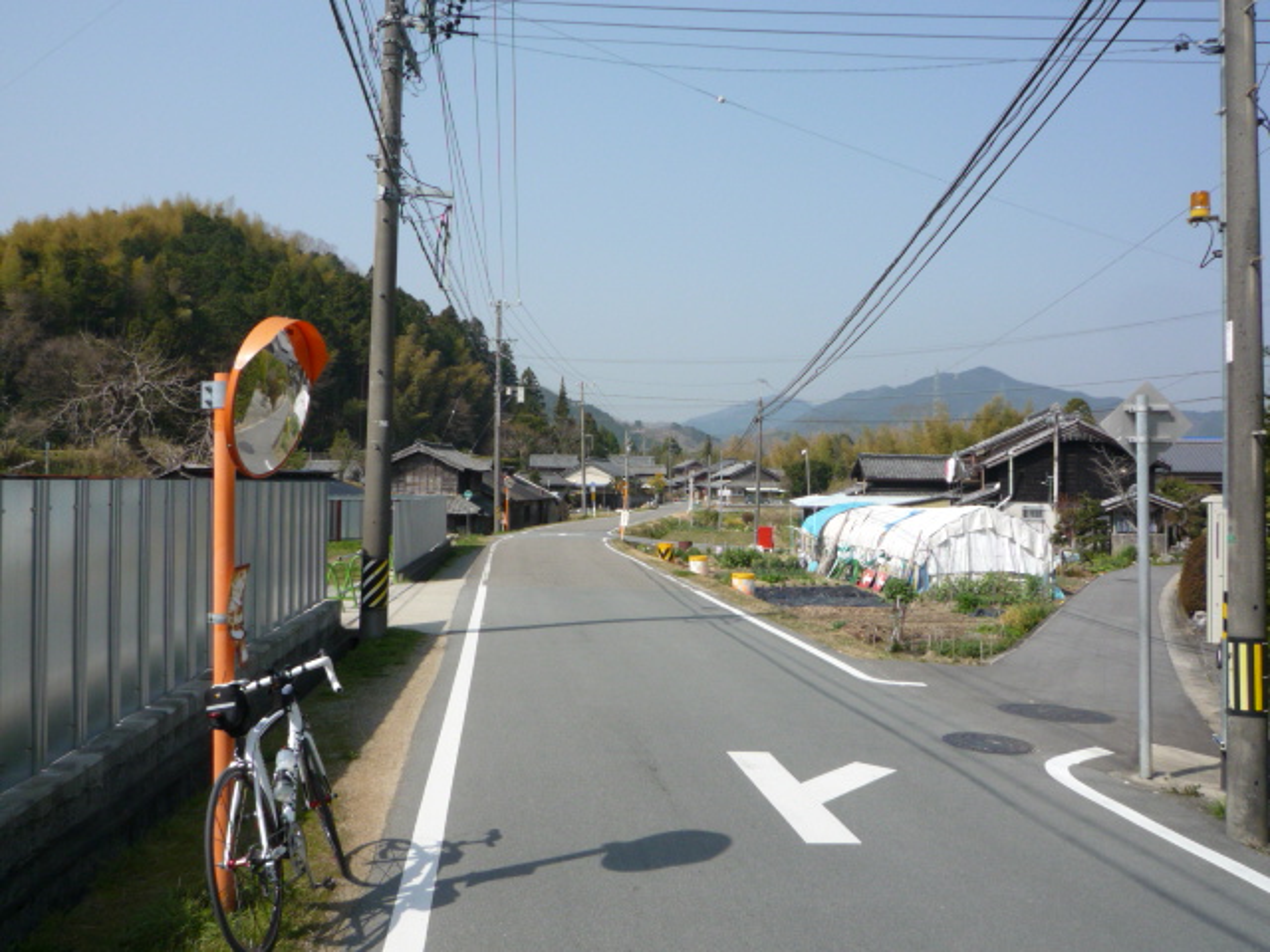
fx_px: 1101
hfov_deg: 60.0
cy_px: 476
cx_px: 635
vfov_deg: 46.8
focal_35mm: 30
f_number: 4
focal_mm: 4.4
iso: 100
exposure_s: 1/800
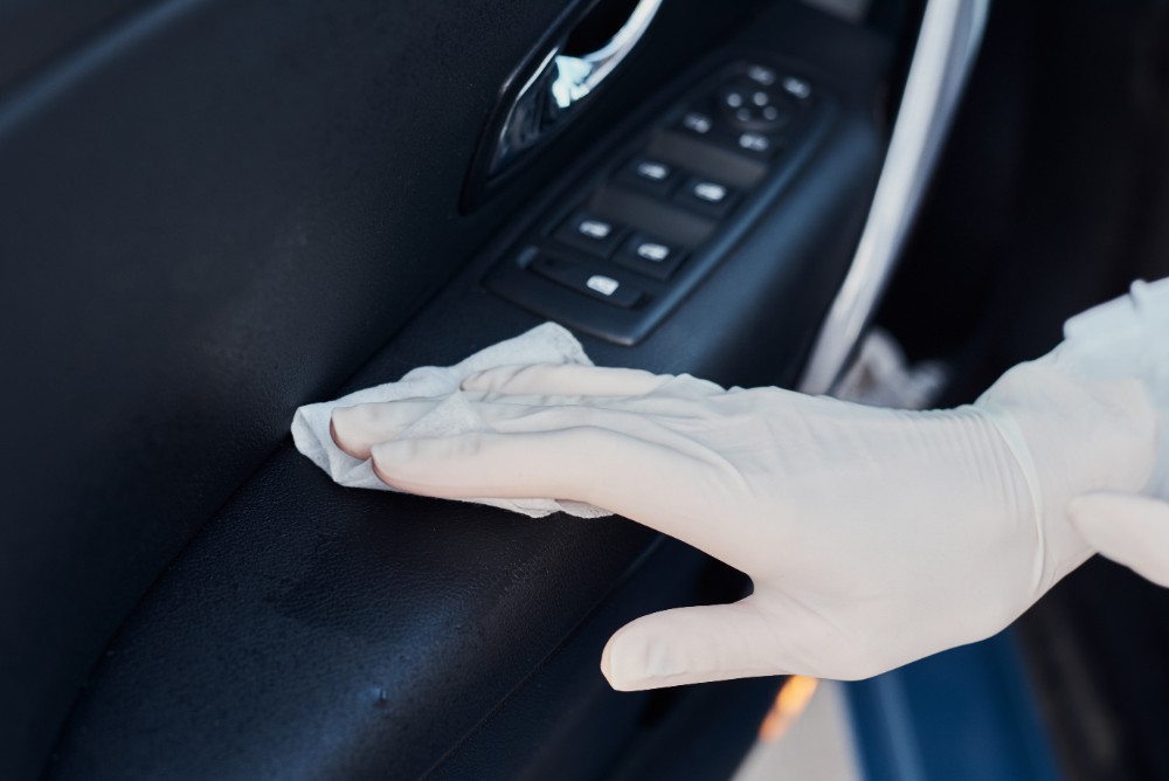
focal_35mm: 50
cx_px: 584
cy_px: 390
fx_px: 1624
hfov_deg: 39.6
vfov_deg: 27.0
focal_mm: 50
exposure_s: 1/250
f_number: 4
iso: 320
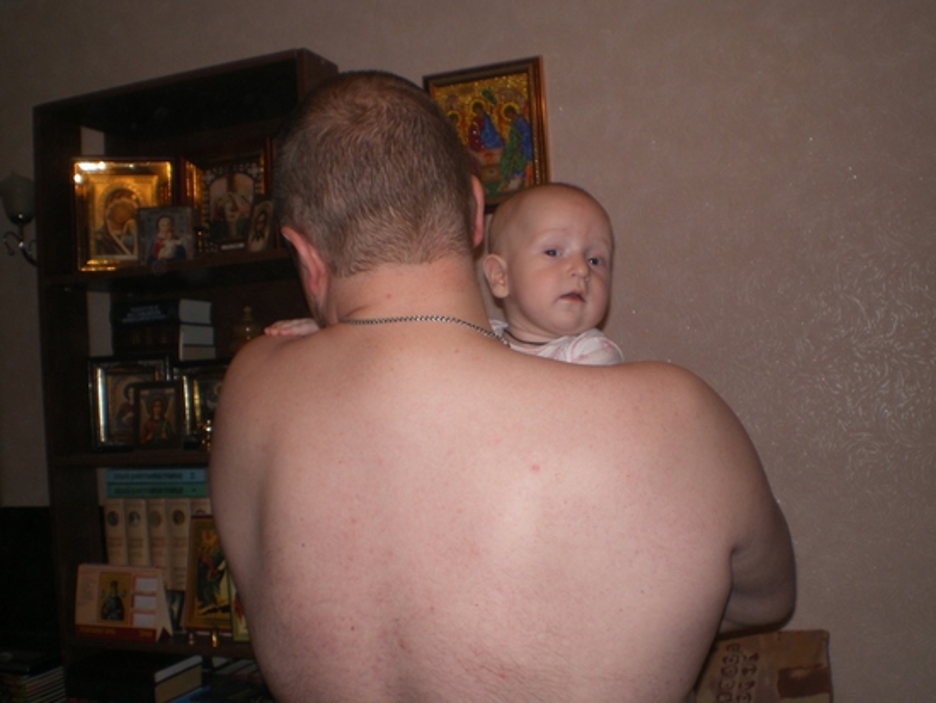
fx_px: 1028
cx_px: 468
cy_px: 352
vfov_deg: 37.7
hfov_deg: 49.0
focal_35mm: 38
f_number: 4.6
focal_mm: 6.3
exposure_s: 1/30
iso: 64
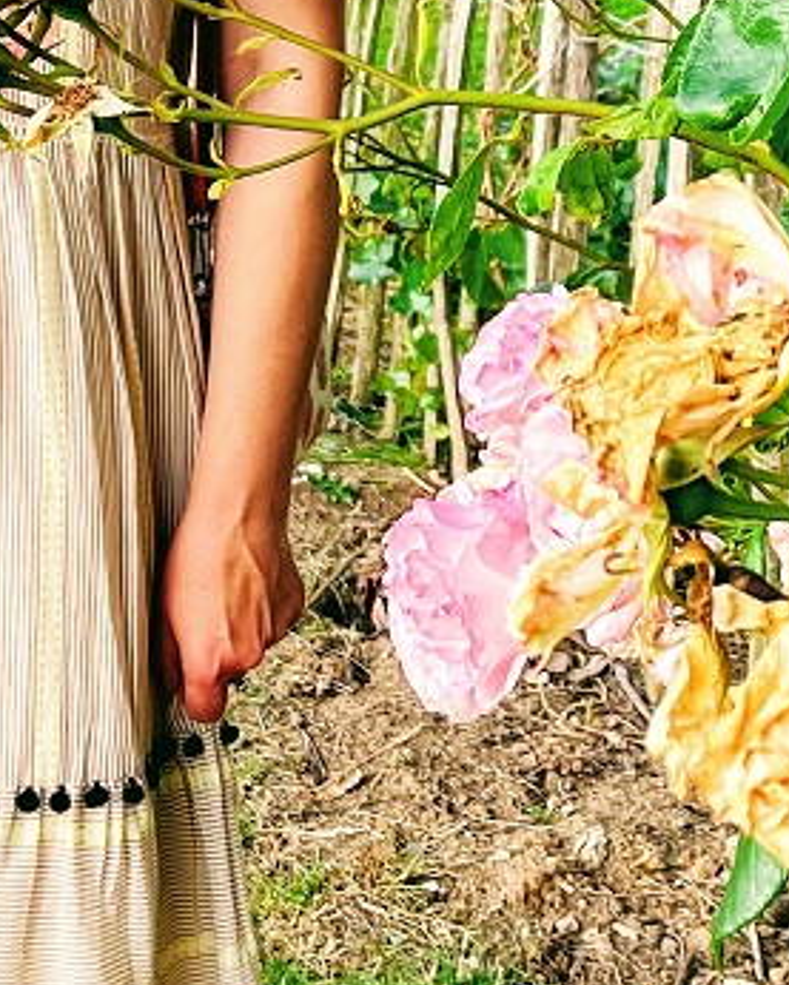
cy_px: -202
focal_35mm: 88
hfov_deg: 17.4
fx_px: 2568
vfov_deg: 20.3
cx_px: 558
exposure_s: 1/1182
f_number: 1.6
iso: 32
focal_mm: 4.2
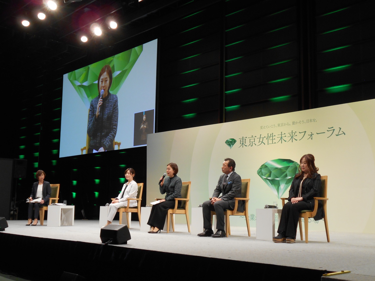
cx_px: 188
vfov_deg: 33.6
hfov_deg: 43.9
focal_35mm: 43
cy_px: 140
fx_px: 466
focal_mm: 7.7
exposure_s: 1/30
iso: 180
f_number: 4.2
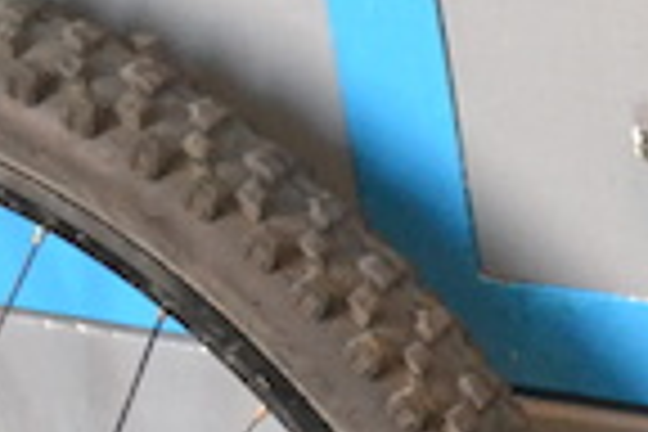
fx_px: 3888
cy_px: 997
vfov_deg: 6.1
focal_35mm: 216
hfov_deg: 9.3
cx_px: 904
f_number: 4.2
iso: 3200
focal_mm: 26
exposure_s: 1/50
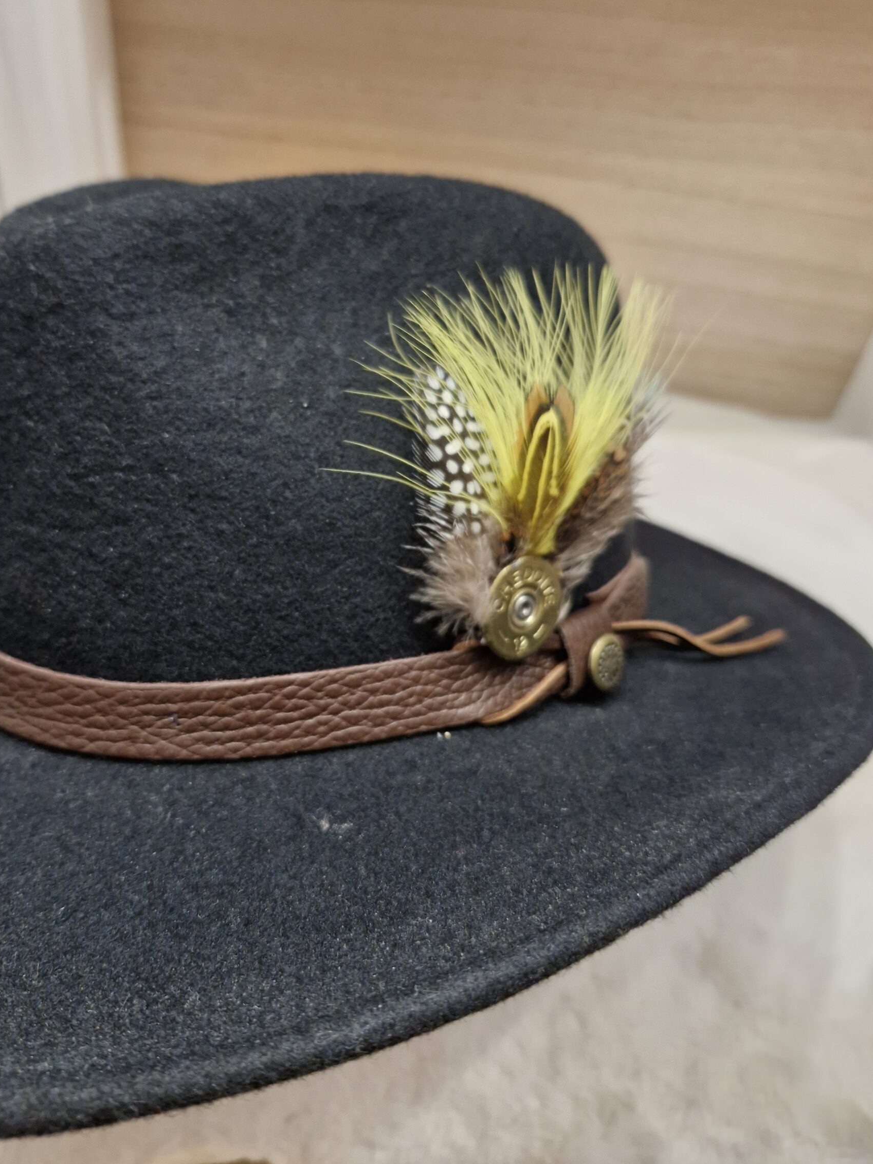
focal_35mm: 26
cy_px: 508
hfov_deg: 52.9
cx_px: 382
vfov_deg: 67.0
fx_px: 875
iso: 1000
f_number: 1.8
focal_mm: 5.54
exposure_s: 1/100
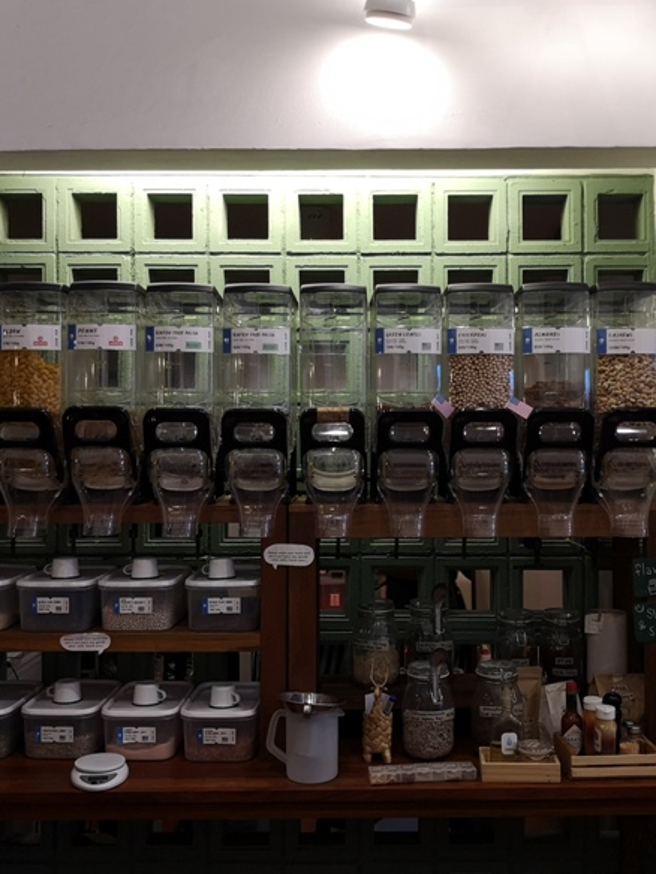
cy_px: 434
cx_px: 367
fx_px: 935
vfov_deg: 50.1
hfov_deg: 38.6
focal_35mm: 37
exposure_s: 1/100
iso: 320
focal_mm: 3.95
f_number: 1.8
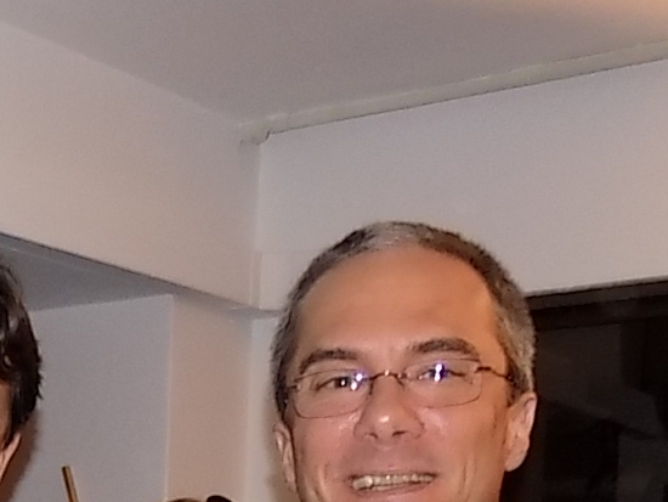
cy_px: 818
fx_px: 1834
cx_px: -271
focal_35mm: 95
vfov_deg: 14.3
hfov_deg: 18.7
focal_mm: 4
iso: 200
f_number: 3.1
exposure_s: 1/30
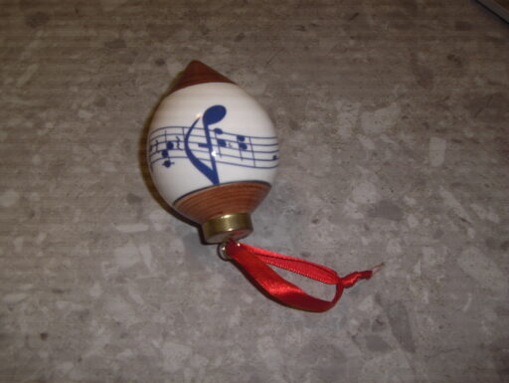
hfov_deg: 48.9
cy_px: 192
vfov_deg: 37.8
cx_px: 254
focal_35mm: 38
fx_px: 559
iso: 64
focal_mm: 6.2
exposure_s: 1/30
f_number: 8
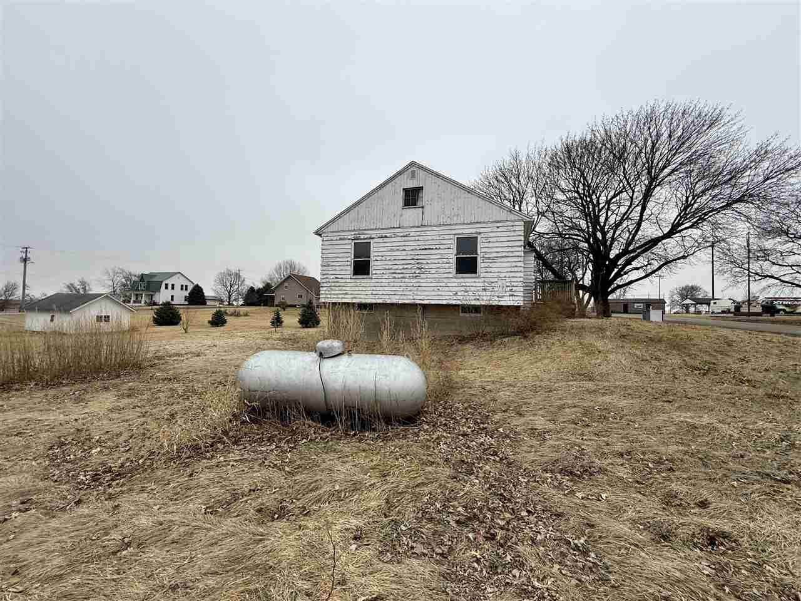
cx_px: 400
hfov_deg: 102.1
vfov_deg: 85.7
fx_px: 324
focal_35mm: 14
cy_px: 300
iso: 50
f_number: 2.2
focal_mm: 2.22
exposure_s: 1/331
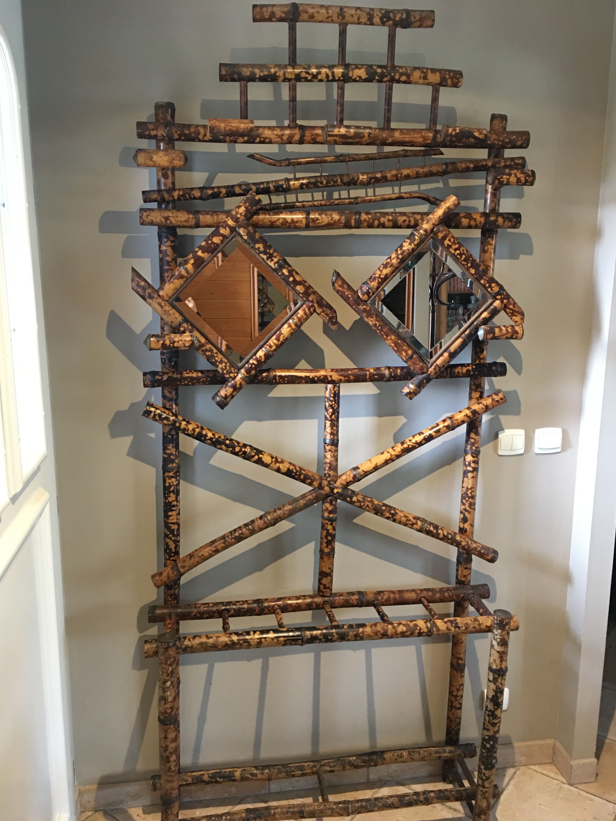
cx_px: 304
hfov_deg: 46.8
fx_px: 712
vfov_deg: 60.0
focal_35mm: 30
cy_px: 423
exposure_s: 1/8
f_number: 2.2
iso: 100
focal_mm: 4.15
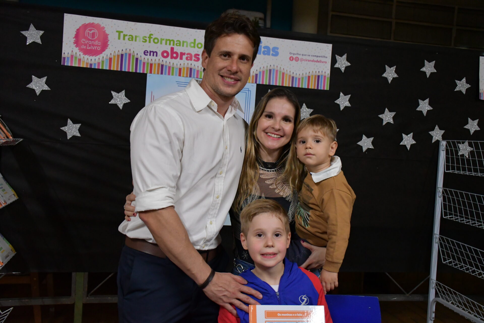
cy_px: 162
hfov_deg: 53.1
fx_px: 484
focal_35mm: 36
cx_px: 242
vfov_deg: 36.9
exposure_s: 1/60
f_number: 3.8
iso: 4000
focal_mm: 24
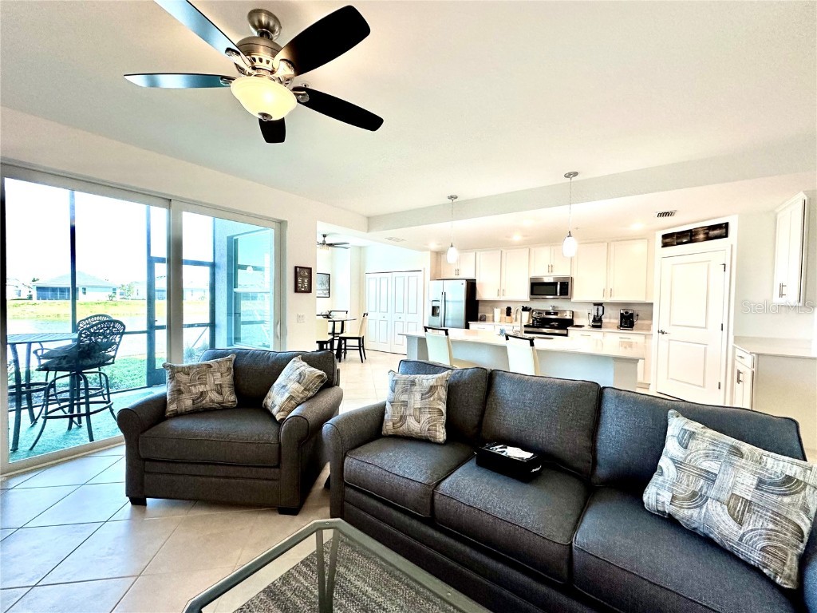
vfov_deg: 85.7
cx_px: 408
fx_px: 330
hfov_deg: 102.1
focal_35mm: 14
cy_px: 306
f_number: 2.2
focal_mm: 2.22
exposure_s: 1/120
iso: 200
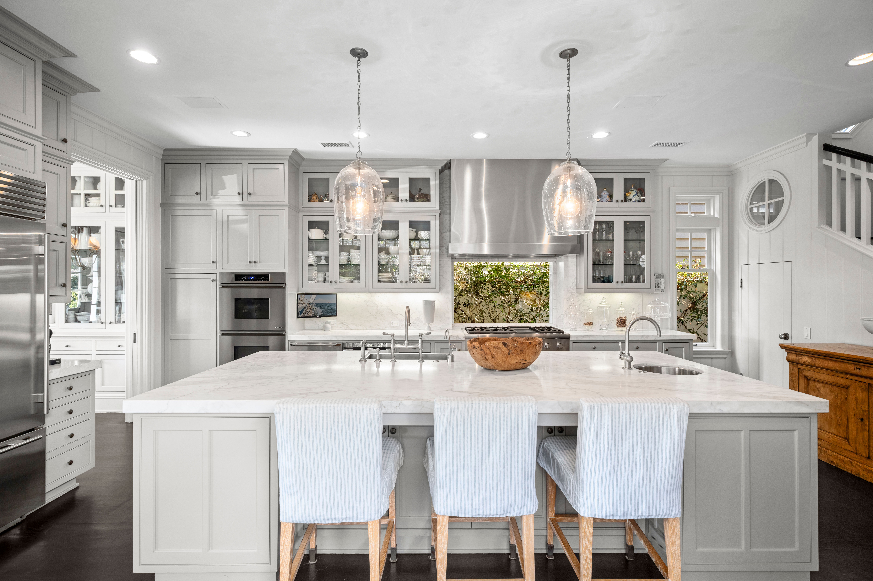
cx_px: 436
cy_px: 290
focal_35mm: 16
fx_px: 388
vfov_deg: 73.7
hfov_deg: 96.8
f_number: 8
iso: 200
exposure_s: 1/6
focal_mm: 16
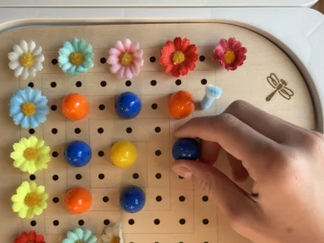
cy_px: 168
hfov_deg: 49.9
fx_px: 346
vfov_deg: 38.1
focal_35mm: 37
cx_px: 135
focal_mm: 5.96
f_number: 1.6
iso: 50
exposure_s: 1/121
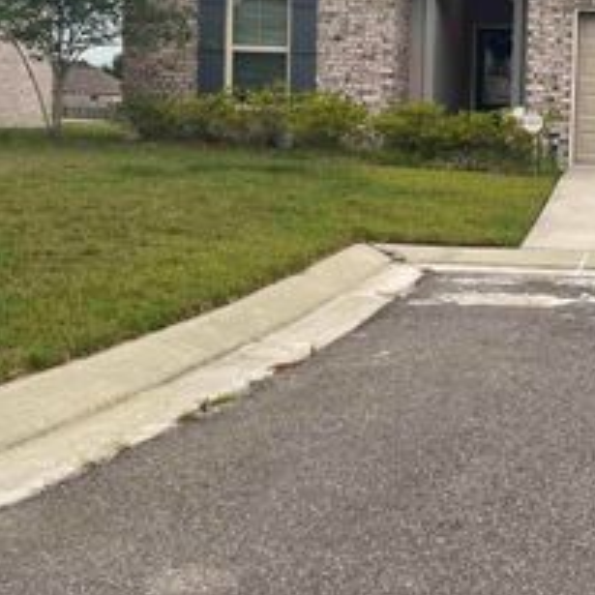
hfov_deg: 28.8
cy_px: 193
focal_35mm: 56
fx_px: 1089
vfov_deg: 30.3
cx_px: 580
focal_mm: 5.1
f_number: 1.6
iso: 32
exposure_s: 1/132
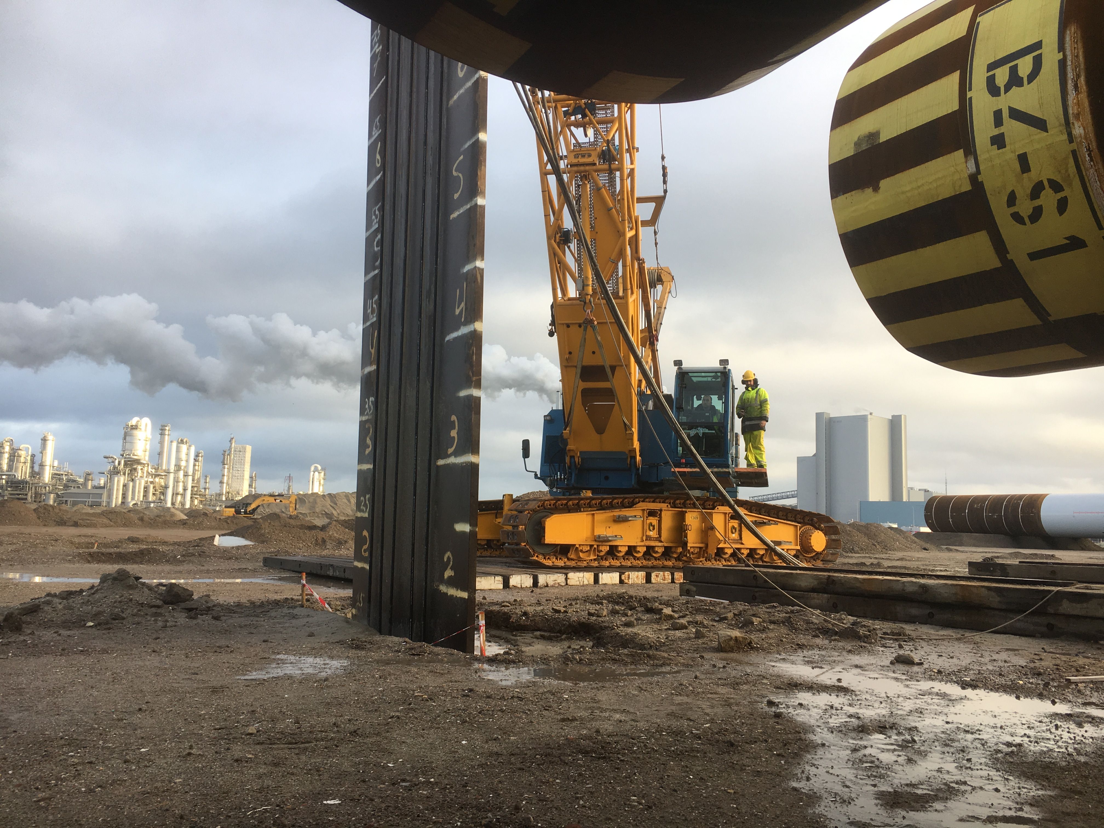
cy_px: 414
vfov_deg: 48.2
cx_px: 552
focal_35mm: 29
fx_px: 925
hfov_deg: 61.7
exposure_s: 1/201
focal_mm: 4.15
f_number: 2.2
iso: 25
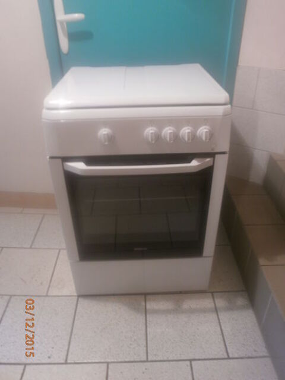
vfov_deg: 65.3
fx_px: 296
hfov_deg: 51.4
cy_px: 190
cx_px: 142
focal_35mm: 27
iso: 125
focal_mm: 4.8
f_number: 2.9
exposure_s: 1/2
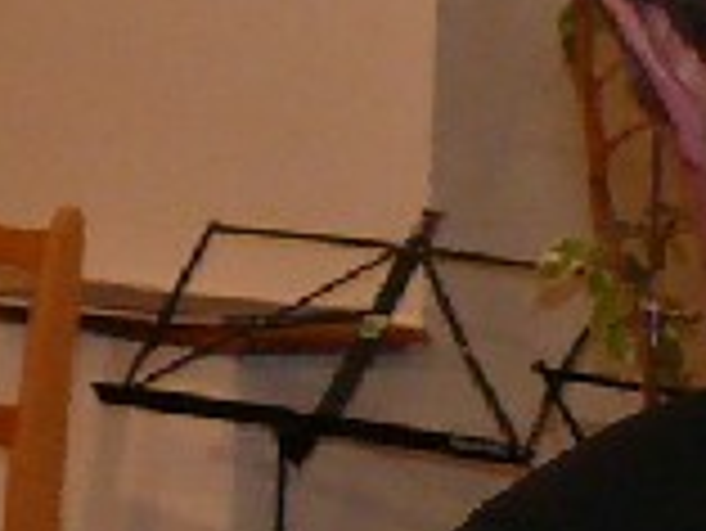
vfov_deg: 3.8
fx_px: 7777
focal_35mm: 381
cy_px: -1228
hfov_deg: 5.1
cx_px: -693
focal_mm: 9
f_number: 2.8
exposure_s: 1/30
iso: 200
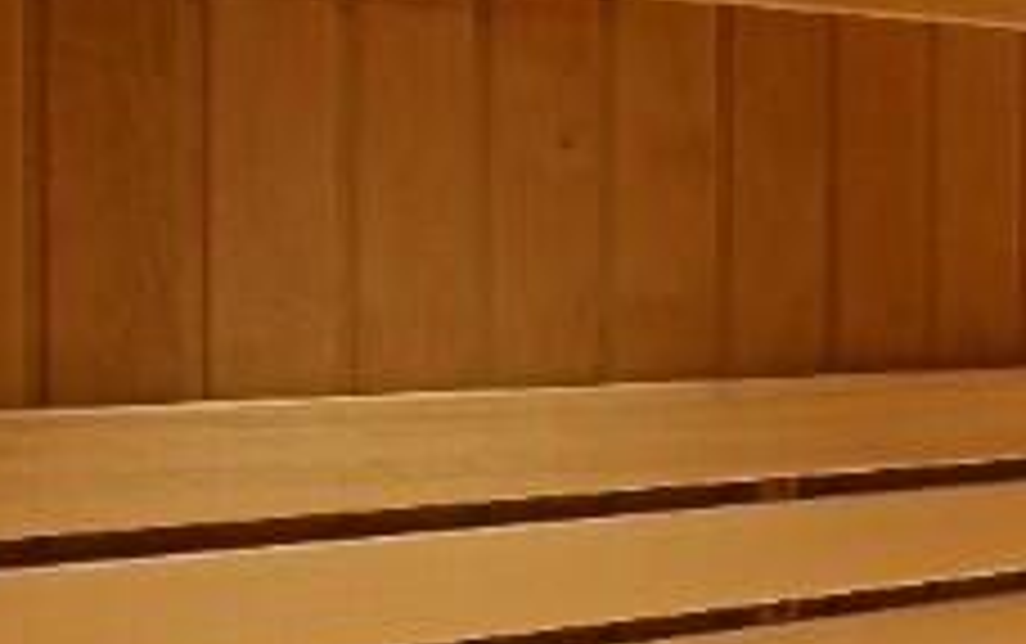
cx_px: 2110
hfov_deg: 18.5
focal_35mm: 64
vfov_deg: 20.4
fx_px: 1791
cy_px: 277
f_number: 5.6
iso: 1600
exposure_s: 1/60
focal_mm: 14
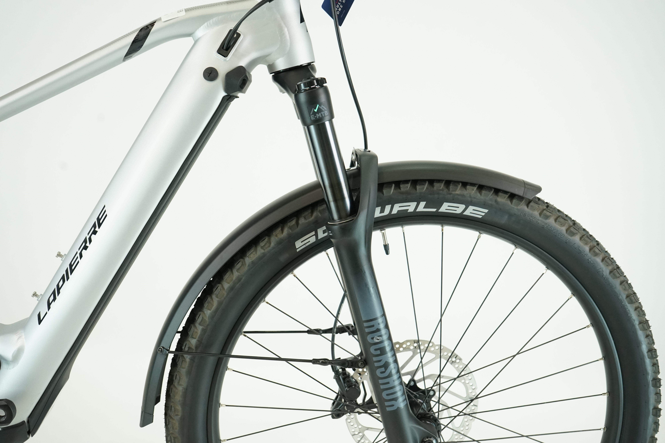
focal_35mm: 38
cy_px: 222
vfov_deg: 35.1
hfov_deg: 50.7
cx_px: 332
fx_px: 702
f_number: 6.3
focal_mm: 38
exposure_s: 1/200
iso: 2500
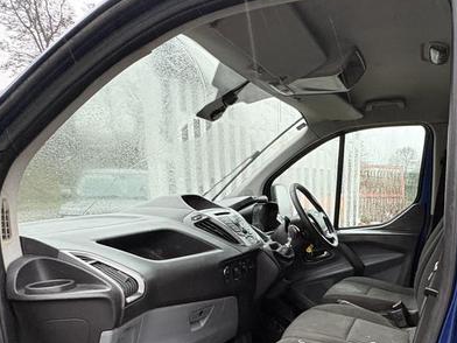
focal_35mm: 32
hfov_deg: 53.2
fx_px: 422
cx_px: 364
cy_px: 289
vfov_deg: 41.6
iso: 500
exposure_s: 1/60
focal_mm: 2.22
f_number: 2.2
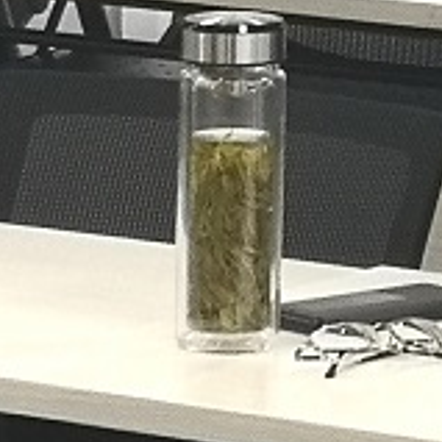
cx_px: 956
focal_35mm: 395
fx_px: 5706
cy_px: -208
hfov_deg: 4.4
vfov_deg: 4.4
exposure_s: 1/50
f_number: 1.6
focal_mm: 3.95
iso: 64
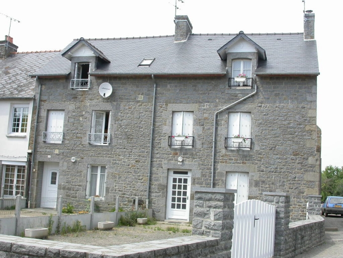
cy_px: 129
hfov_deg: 42.9
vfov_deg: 32.9
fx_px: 436
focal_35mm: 44
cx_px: 172
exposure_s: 1/225
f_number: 6.2
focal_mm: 9.1
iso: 100
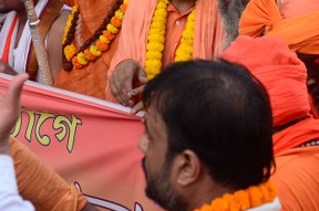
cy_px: 28
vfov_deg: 5.0
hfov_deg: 7.5
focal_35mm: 275
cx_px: 147
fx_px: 2433
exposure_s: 1/200
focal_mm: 66
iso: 400
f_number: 5.3
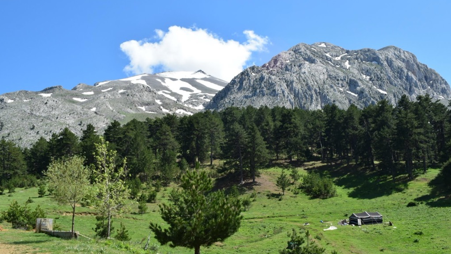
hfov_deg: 52.8
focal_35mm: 38
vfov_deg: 31.2
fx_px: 455
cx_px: 226
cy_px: 130
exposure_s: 1/500
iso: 400
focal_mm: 24
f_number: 11
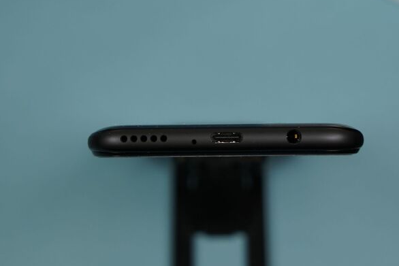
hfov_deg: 30.9
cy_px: 178
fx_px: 721
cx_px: 206
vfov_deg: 20.9
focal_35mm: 65
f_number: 4.5
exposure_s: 1/160
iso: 400
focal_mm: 46
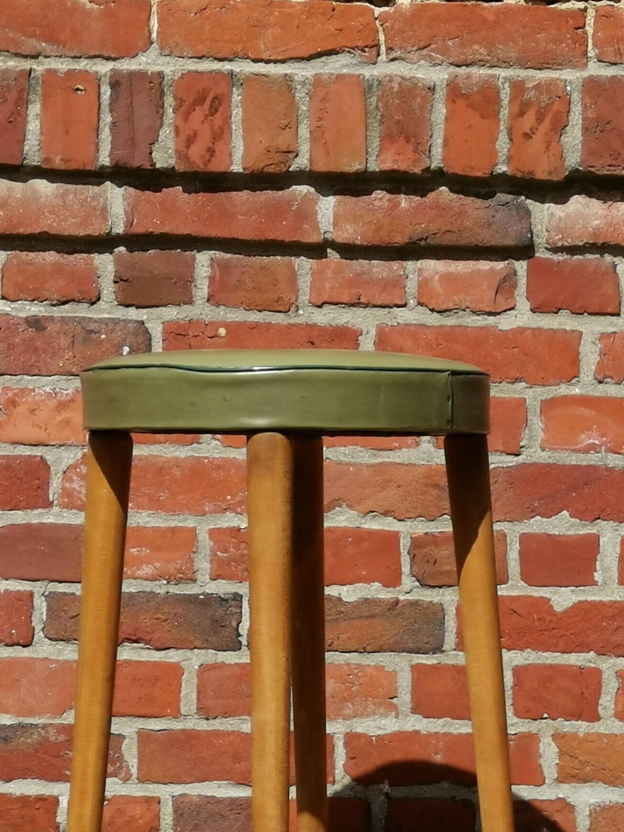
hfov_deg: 12.3
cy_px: 801
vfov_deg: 16.1
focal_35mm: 120
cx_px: 544
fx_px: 2884
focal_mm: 5.58
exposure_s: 1/2475
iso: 50
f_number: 1.8
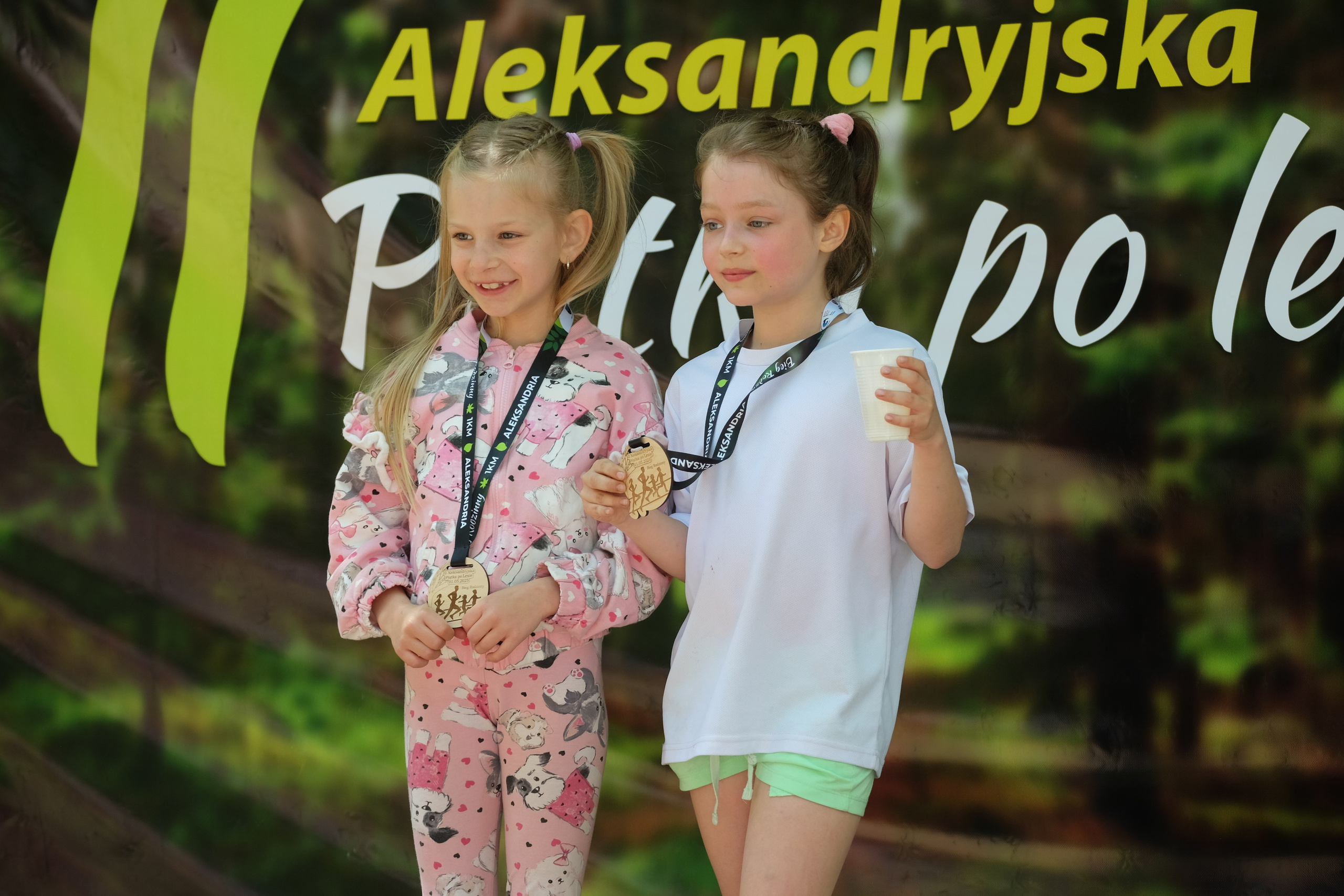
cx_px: 672
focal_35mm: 161
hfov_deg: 12.8
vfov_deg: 8.5
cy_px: 448
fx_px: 6011
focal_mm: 107.4
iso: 200
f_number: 4.6
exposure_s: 1/140
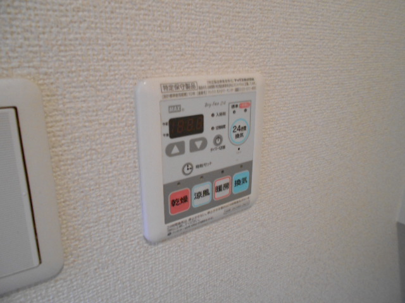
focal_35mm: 26
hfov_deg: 67.3
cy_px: 152
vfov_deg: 53.1
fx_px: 304
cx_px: 202
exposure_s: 1/25
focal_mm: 4.6
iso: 400
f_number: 3.2
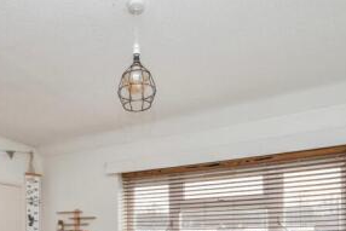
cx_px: 111
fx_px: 308
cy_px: 242
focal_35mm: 32
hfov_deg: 57.2
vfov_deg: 36.1
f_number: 8
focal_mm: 14
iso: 400
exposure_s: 1/80
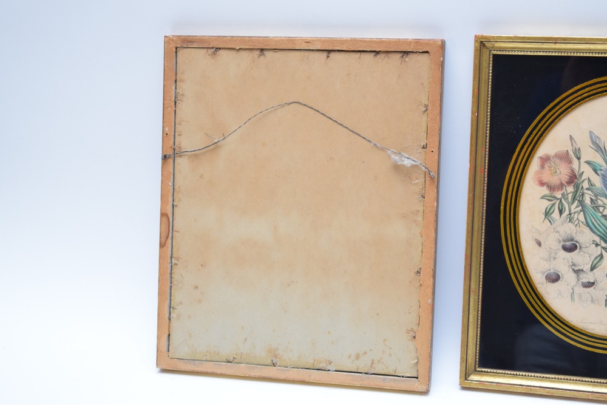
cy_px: 202
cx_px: 304
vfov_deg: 18.9
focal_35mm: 72
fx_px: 1214
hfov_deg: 28.1
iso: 800
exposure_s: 1/80
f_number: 5.3
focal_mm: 48
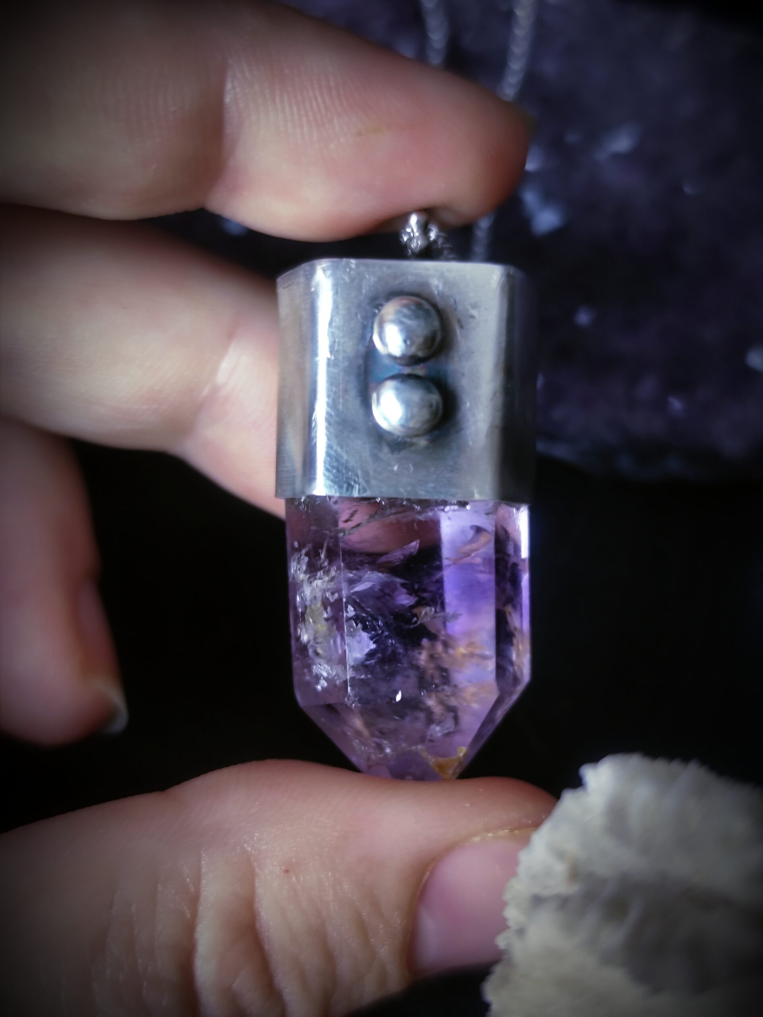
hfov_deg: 31.5
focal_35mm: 46
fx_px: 1352
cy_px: 508
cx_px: 382
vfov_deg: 41.2
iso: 250
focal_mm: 6.19
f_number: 1.65
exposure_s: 1/25
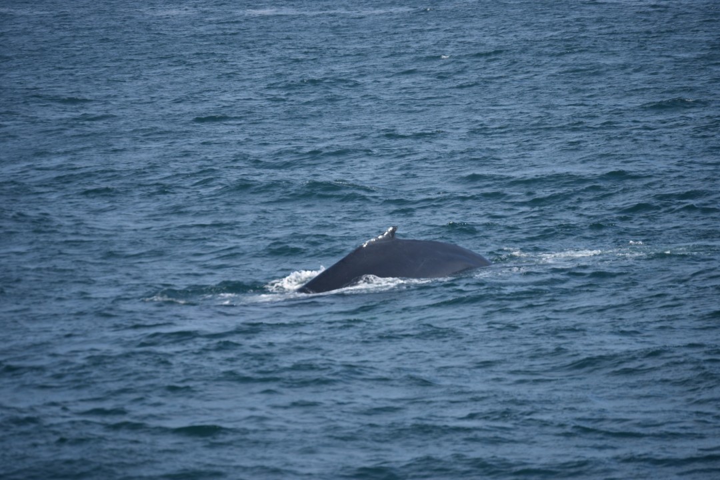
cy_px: 240
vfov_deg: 5.9
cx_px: 360
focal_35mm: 232
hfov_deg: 8.9
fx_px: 4650
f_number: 5.6
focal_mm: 155
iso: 200
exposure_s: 1/1600
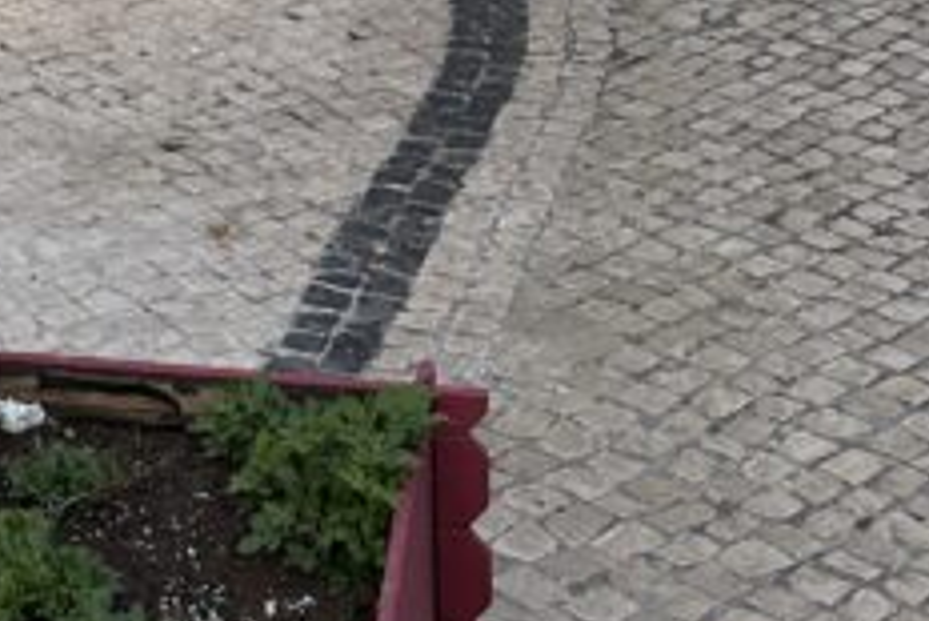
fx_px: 2840
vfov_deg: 10.5
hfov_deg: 18.1
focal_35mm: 110
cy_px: -929
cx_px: 0
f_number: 1.78
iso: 80
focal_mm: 6.86
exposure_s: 1/2155
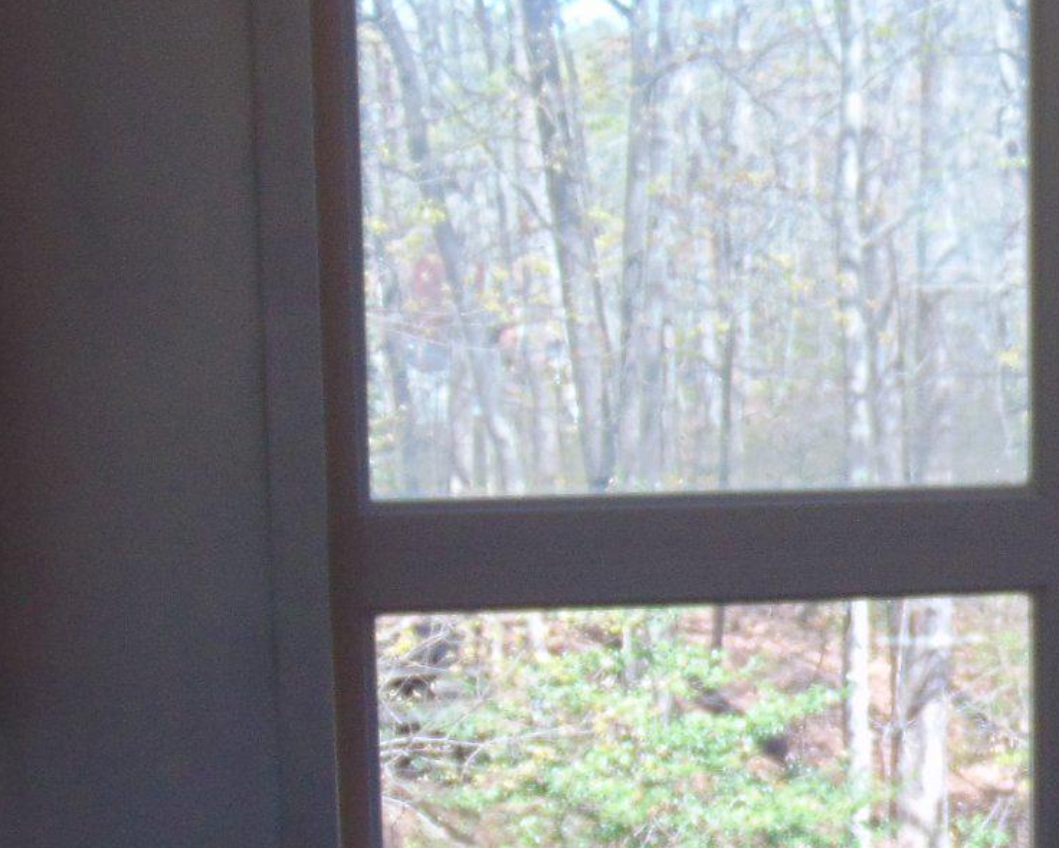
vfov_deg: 16.1
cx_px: 1124
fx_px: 2978
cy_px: 616
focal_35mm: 95
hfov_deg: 19.4
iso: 80
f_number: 3.2
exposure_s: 1/125
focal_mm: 6.3
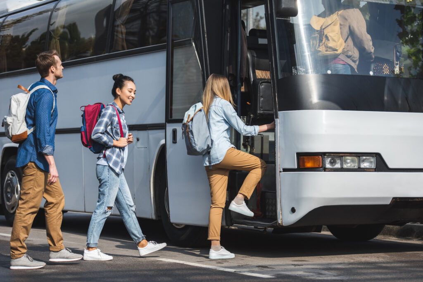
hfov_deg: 21.5
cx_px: 212
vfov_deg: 14.4
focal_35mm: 95
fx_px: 1116
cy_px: 141
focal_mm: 95
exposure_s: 1/4000
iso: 200
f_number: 3.5
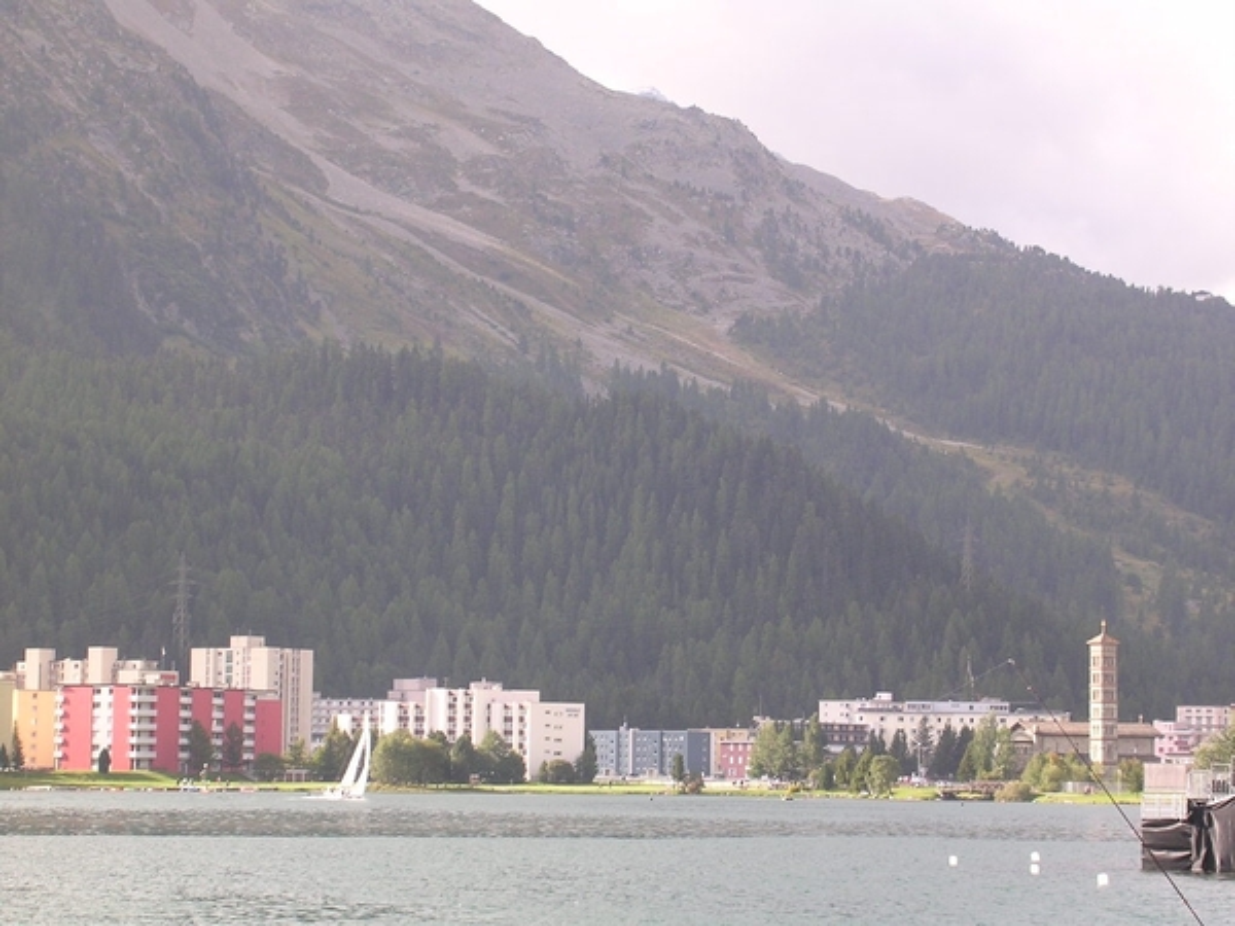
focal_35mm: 115
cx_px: 618
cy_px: 463
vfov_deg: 12.9
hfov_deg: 17.1
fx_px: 4103
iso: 100
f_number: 4.9
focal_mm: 17.4
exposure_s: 1/101
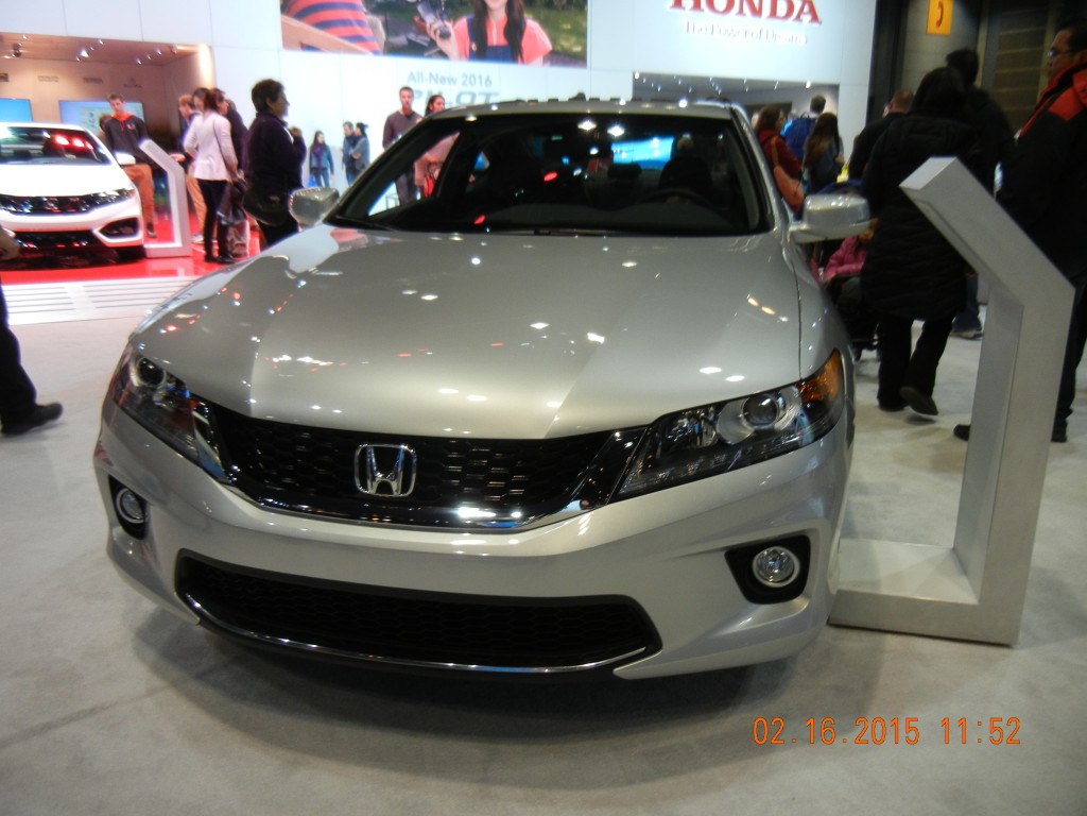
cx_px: 544
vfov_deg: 46.8
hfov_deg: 60.0
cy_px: 408
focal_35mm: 30
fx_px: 942
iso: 224
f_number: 3.5
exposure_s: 1/60
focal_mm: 5.4
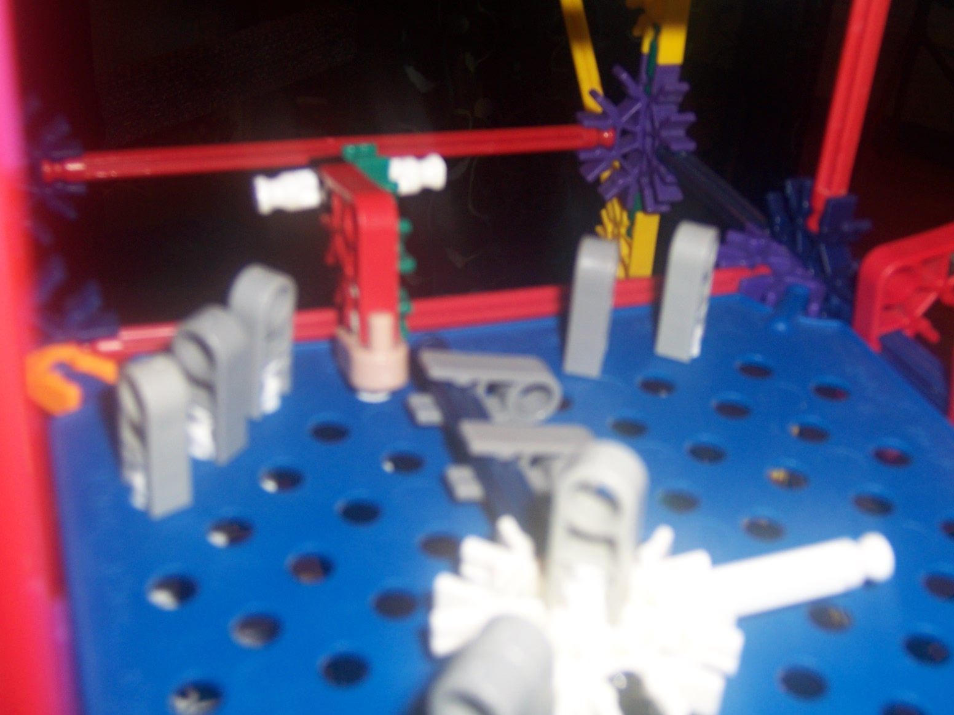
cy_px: 358
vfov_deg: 29.7
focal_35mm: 49
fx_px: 1350
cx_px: 477
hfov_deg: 38.9
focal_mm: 8.2
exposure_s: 1/60
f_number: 3.4
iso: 80
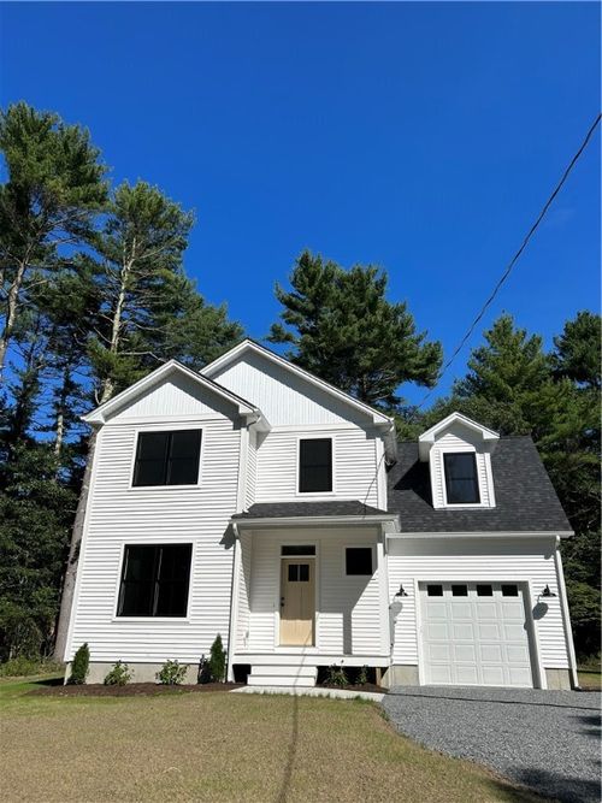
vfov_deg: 67.3
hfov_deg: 53.0
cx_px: 301
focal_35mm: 26
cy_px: 402
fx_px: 603
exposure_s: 1/8696
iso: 50
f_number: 1.5
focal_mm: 5.7
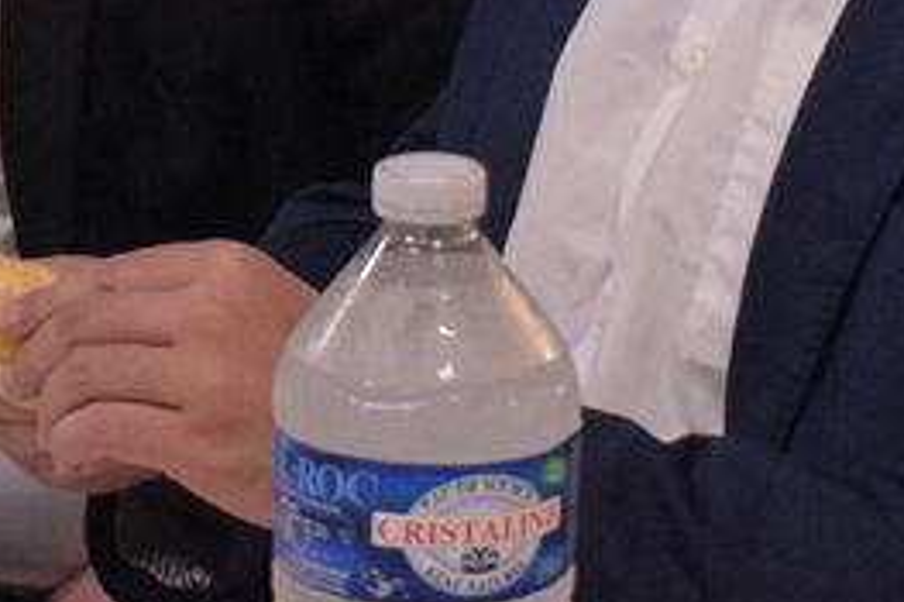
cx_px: -237
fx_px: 6023
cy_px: -518
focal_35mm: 240
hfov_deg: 8.5
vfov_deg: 5.6
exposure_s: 1/160
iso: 2500
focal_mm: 30
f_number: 5.6
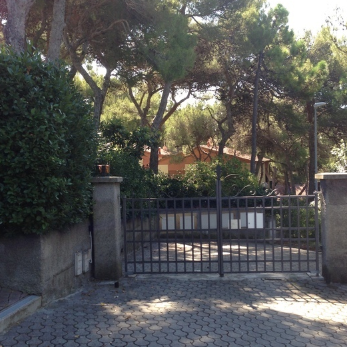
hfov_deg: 39.1
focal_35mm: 43
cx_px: 188
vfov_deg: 39.2
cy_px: 182
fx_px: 488
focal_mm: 4.13
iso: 50
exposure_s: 1/239
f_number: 2.4
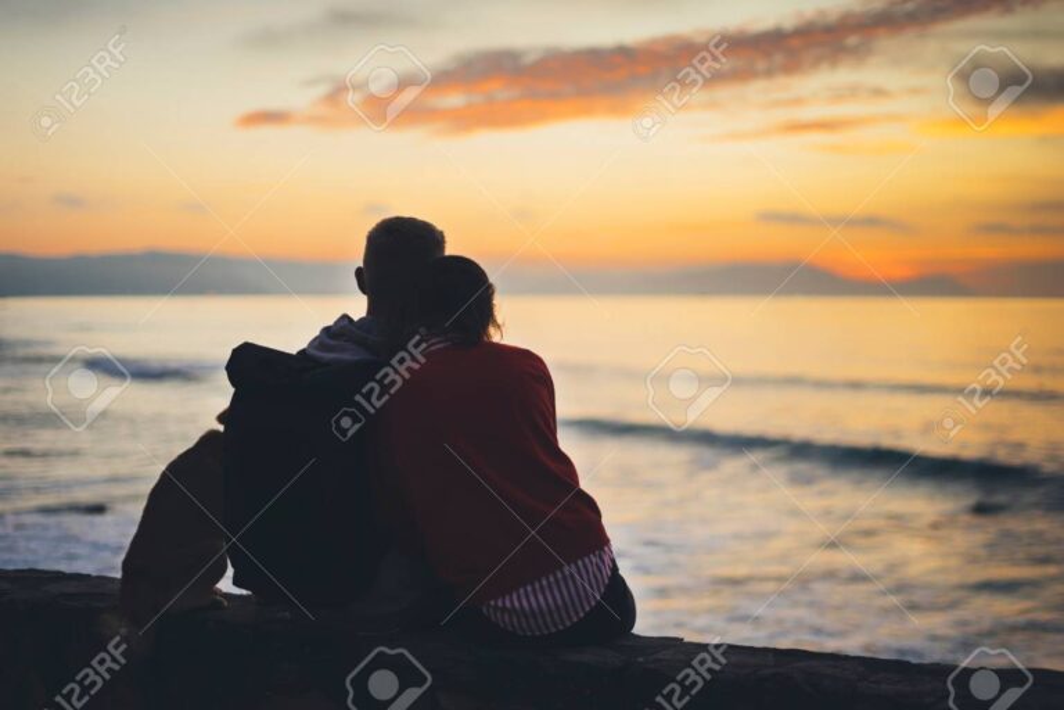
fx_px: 1478
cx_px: 532
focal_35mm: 50
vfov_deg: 27.0
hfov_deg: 39.6
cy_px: 355
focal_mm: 50
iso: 125
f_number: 1.8
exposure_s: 1/500
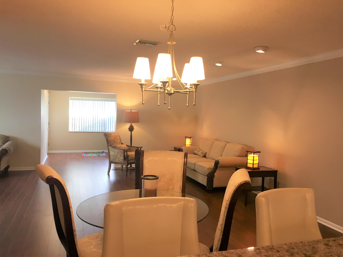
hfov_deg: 61.7
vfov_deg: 48.2
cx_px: 172
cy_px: 128
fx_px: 287
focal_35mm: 29
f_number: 2.2
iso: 64
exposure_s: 1/30
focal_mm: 4.15
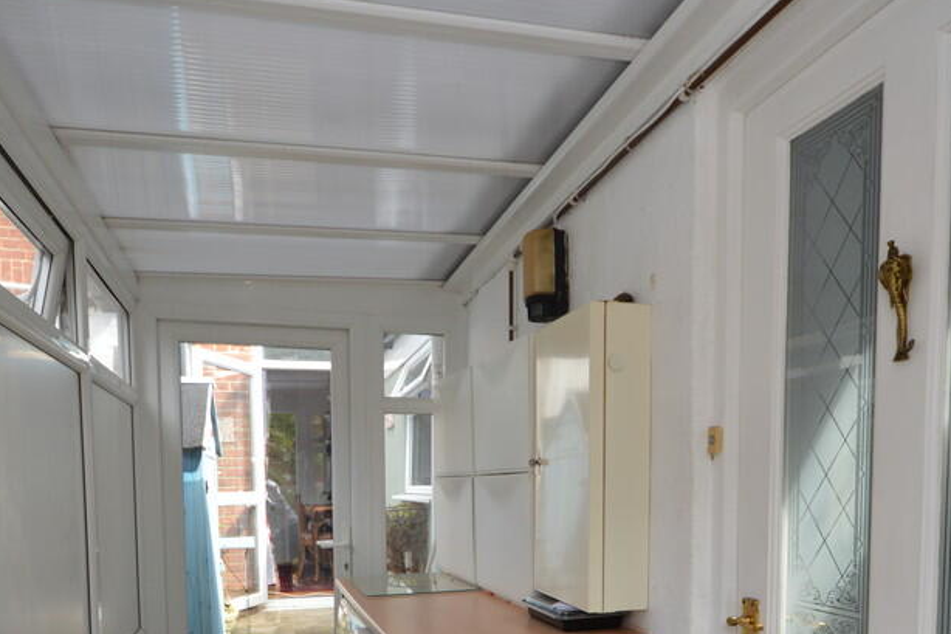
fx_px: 660
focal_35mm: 25
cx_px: 466
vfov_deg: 47.9
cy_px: 522
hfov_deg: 71.5
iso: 220
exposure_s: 1/125
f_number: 5.6
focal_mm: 10
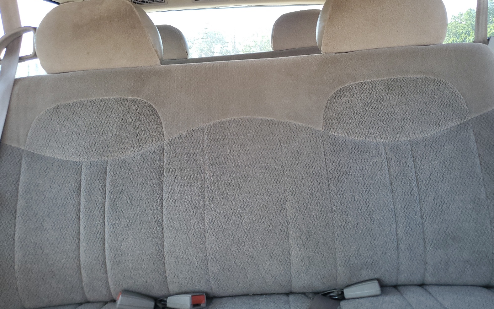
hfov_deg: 66.5
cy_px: 130
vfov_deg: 44.4
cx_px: 251
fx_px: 377
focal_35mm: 28
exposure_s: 1/60.2
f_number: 1.5
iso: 75
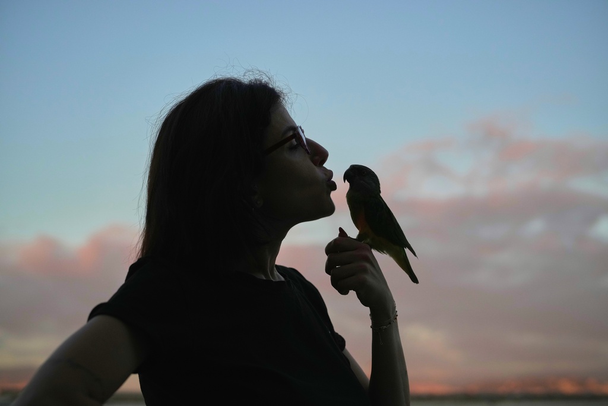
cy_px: 203
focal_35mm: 50
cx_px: 304
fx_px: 845
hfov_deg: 39.6
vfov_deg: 27.0
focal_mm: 50
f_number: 2.8
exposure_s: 1/5000
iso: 800
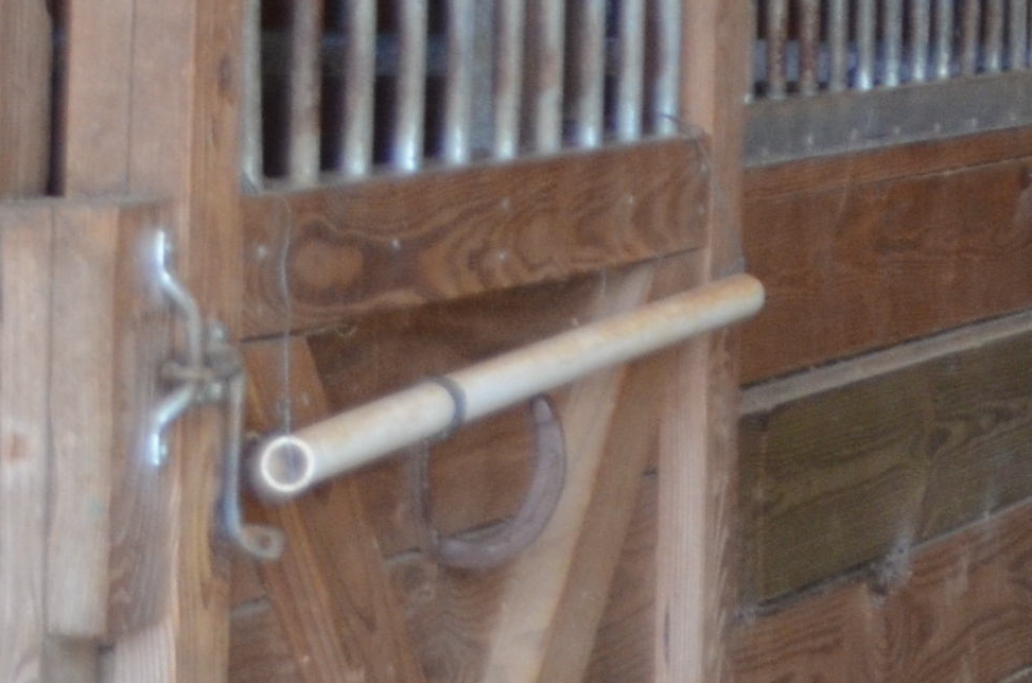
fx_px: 6521
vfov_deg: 5.9
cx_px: 2507
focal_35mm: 228
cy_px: -431
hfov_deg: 8.3
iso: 640
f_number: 4.5
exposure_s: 1/60
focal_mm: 30
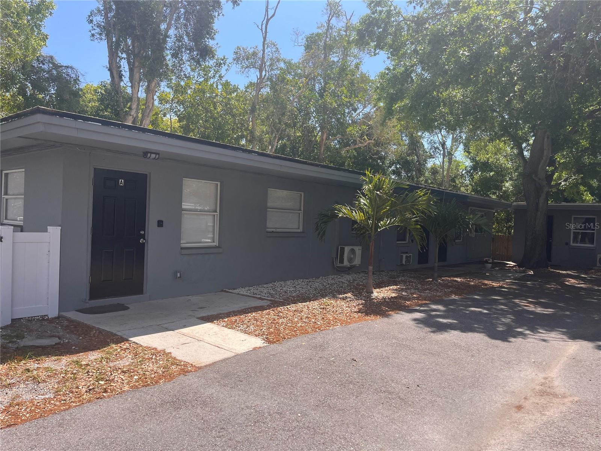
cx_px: 300
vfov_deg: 53.1
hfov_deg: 67.3
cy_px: 226
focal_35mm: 26
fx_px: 451
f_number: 1.6
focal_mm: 5.1
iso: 50
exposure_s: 1/2101
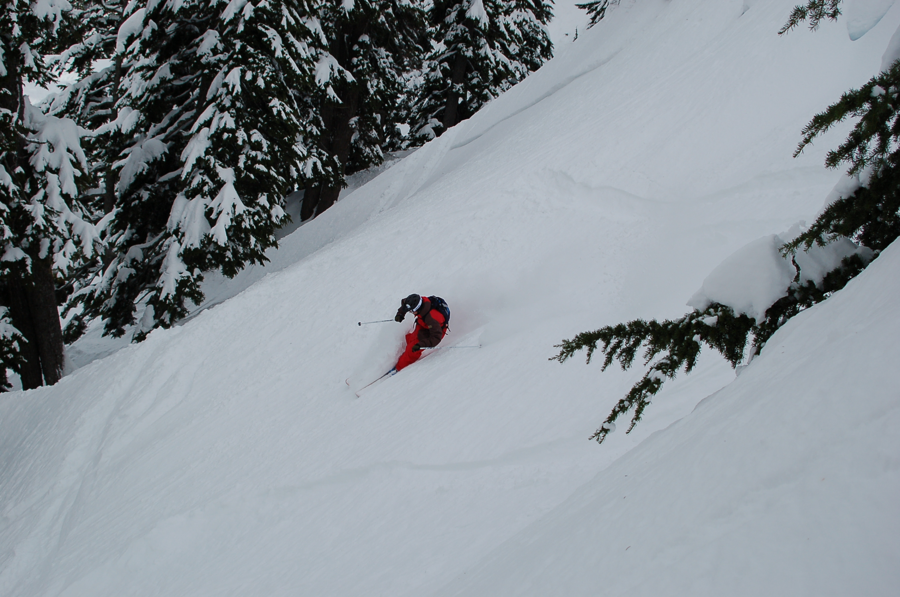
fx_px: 1048
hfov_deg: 46.5
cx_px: 450
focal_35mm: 42
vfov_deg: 31.8
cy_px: 298
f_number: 5
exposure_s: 1/1250
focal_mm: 28
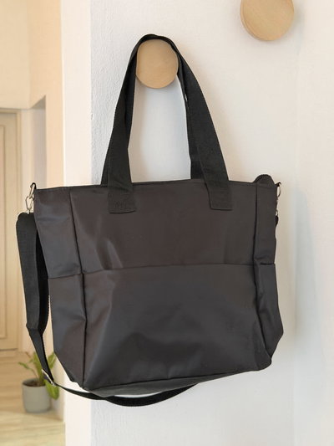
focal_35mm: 48
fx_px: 617
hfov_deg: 30.3
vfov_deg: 39.6
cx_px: 167
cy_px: 223
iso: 640
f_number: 1.78
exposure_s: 1/20
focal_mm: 6.76
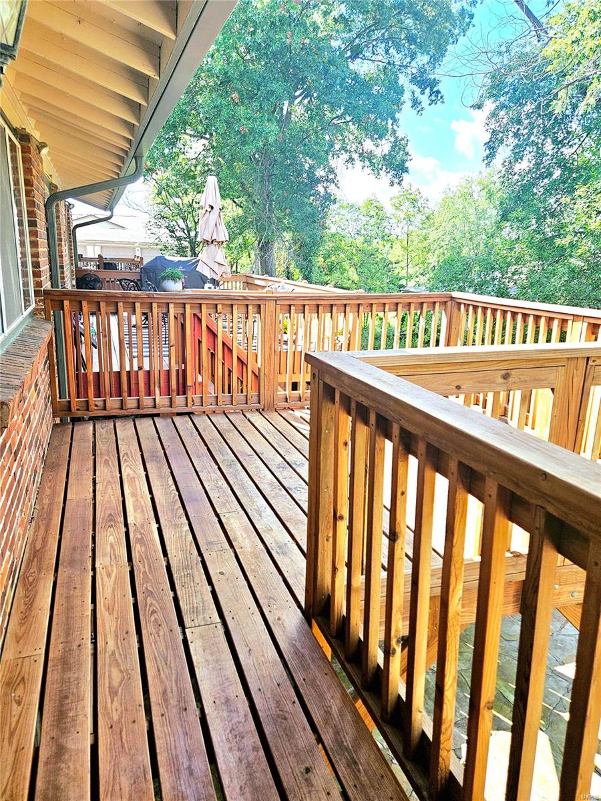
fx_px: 532
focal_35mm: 23
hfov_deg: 58.9
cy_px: 400
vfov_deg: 73.9
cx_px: 300
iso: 25
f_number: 1.8
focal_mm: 5.4
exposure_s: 1/278
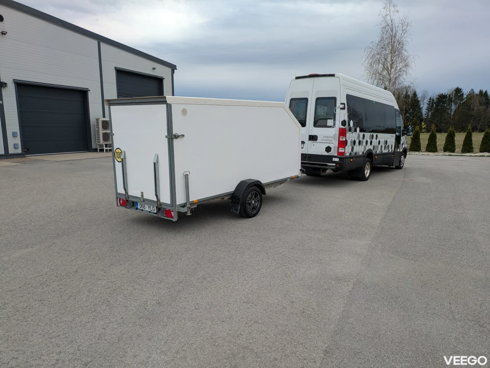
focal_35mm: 25
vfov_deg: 54.9
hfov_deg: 69.4
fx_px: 354
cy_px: 184
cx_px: 245
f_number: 1.89
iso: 50
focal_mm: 5.43
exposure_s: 1/1776
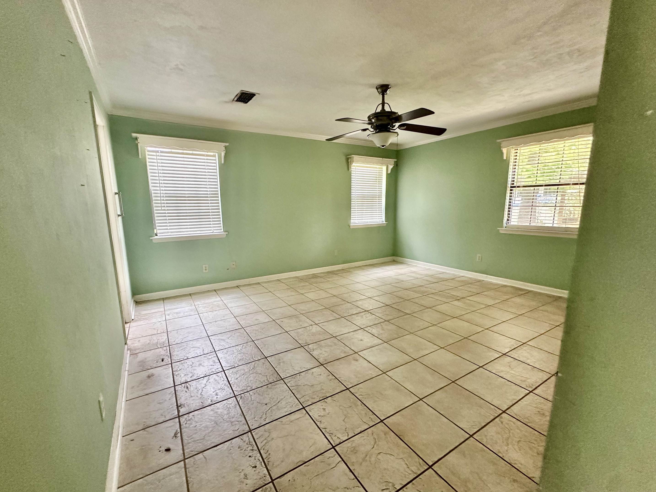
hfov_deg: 98.2
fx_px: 284
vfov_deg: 81.7
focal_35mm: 15
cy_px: 252
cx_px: 322
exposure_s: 1/60
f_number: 2.2
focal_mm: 2.22
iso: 400
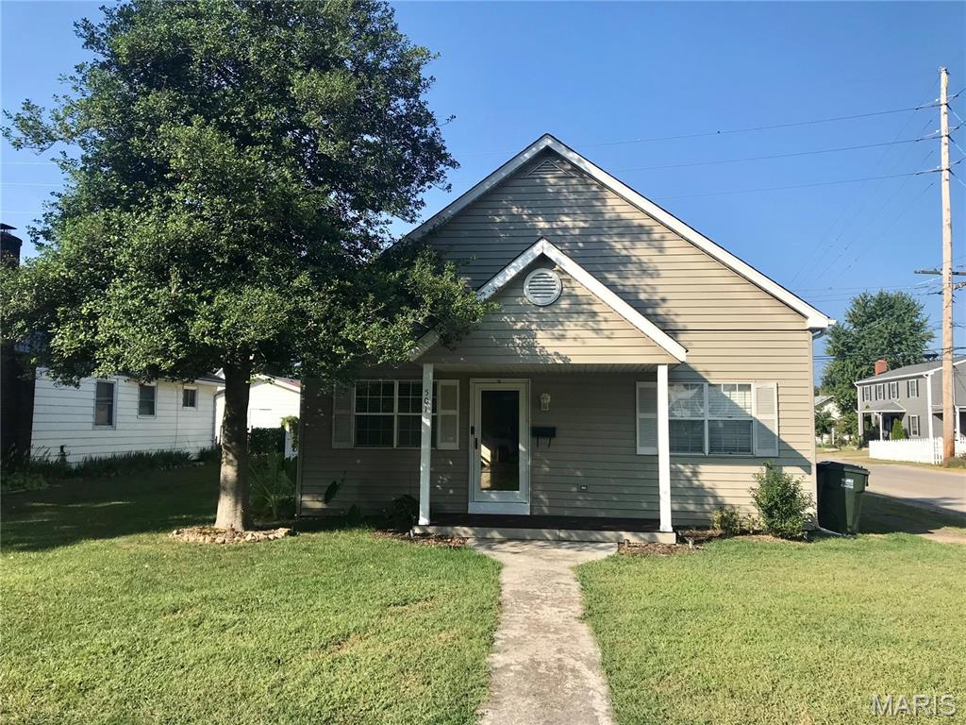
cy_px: 362
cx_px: 483
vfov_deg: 49.7
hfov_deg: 63.4
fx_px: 781
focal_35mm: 28
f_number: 1.8
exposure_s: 1/1880
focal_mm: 3.99
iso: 20
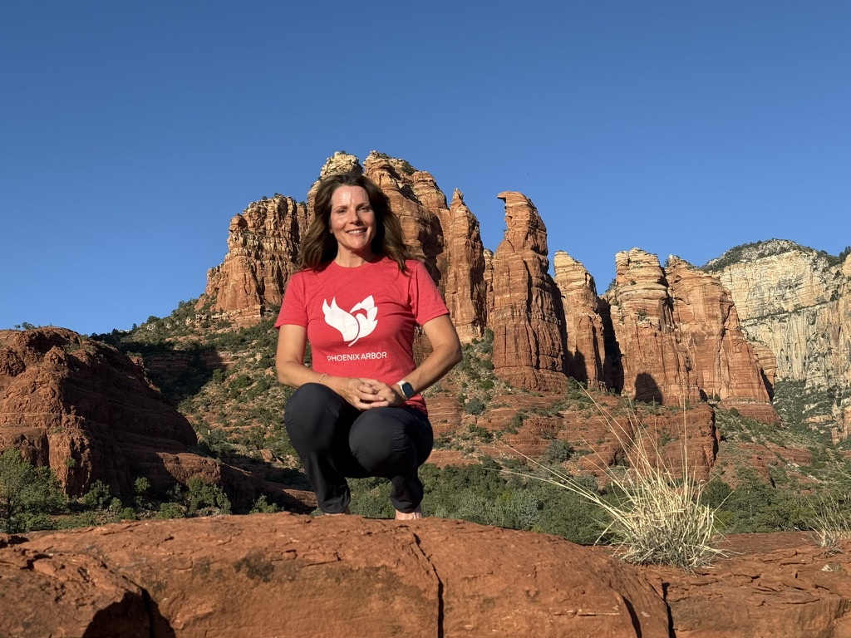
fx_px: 1180
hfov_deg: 39.7
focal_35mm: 48
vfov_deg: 30.3
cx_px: 426
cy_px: 319
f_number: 1.78
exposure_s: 1/3891
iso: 64
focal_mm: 6.76
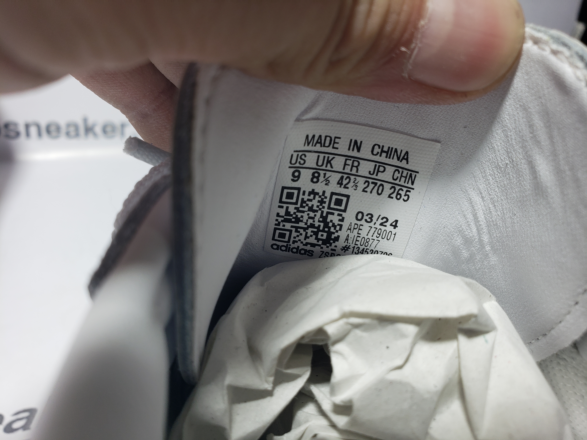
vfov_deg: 53.1
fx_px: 441
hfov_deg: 67.3
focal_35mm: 26
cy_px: 220
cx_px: 294
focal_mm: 4.3
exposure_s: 1/122
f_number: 2.4
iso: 50
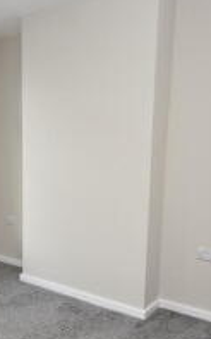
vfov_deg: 52.3
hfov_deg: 33.8
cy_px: 209
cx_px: 55
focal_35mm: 37
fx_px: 341
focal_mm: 10
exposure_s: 1/60
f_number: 4
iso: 320
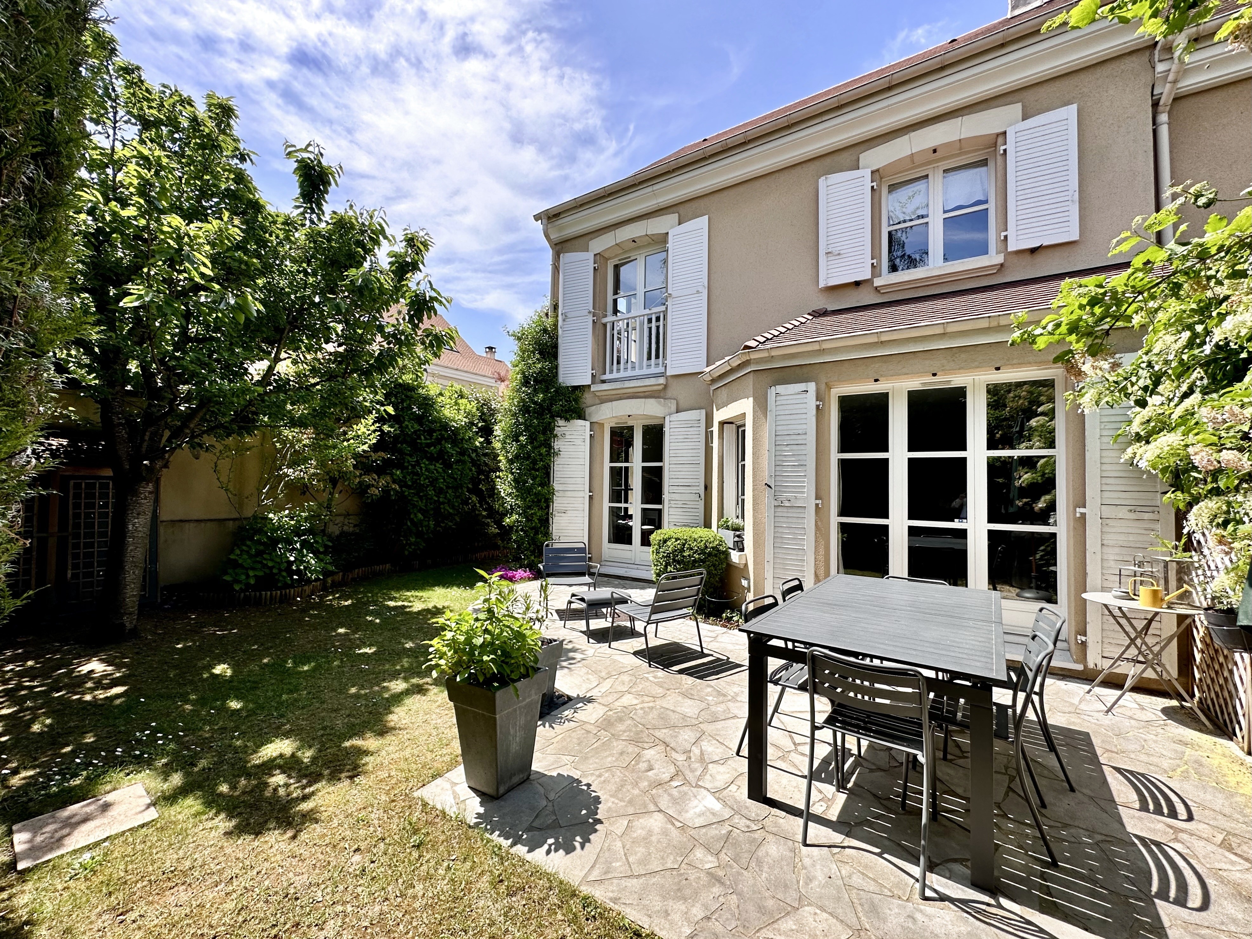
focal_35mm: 14
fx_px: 506
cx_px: 626
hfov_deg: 102.1
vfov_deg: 85.7
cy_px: 470
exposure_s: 1/972
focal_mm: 2.22
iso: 40
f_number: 2.2
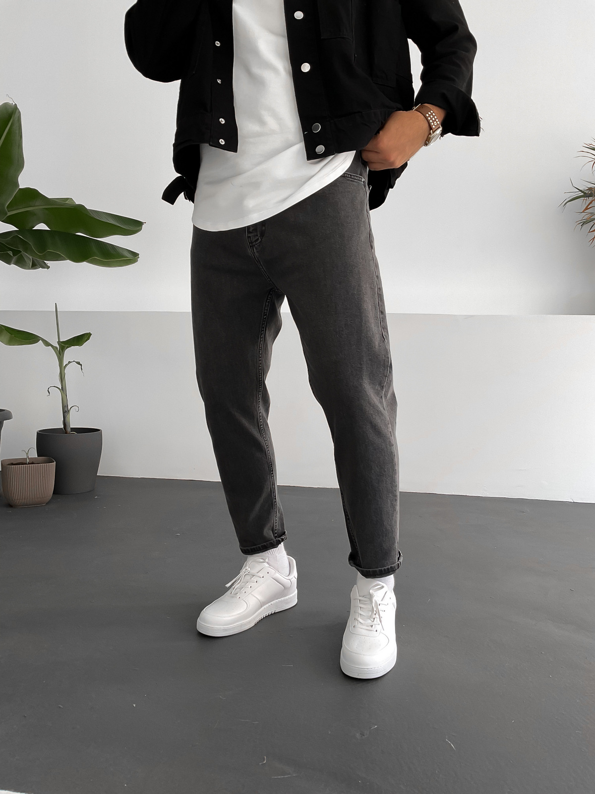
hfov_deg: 48.2
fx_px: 665
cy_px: 397
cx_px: 298
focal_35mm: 29
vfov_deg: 61.7
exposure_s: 1/120
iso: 64
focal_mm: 3
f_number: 1.8
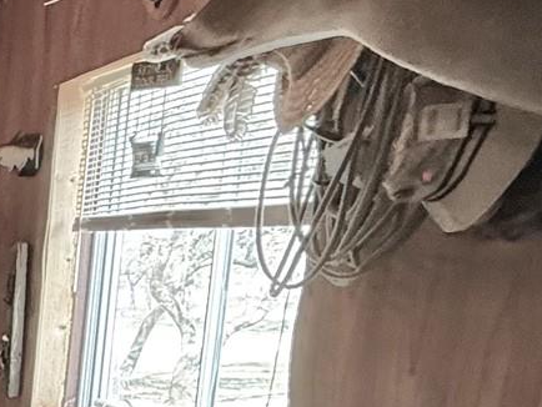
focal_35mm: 66
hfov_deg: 16.8
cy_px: 439
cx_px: -657
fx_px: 1034
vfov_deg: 21.2
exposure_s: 1/60
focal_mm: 2.22
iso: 250
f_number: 2.2
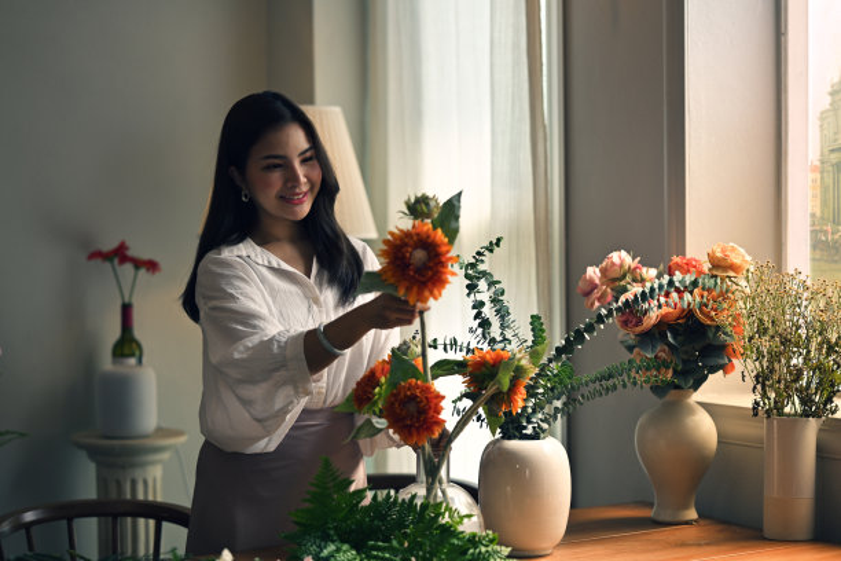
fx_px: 1986
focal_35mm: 85
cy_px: 280
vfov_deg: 16.1
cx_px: 420
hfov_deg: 23.9
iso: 125
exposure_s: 1/640
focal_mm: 85
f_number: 1.8
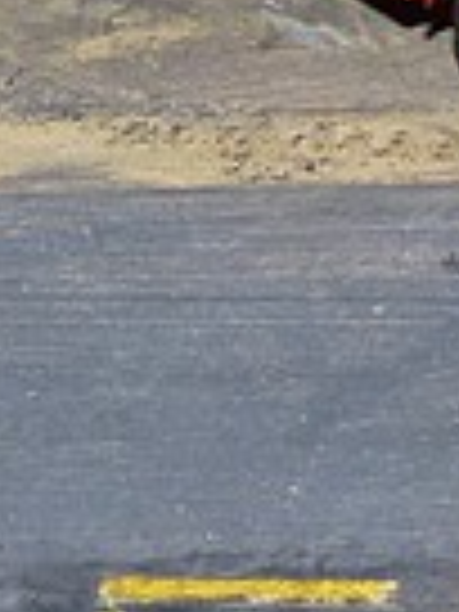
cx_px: 666
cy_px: -122
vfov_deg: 9.0
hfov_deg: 6.8
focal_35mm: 217
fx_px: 3836
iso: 100
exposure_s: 1/30
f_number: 3
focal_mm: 6.5
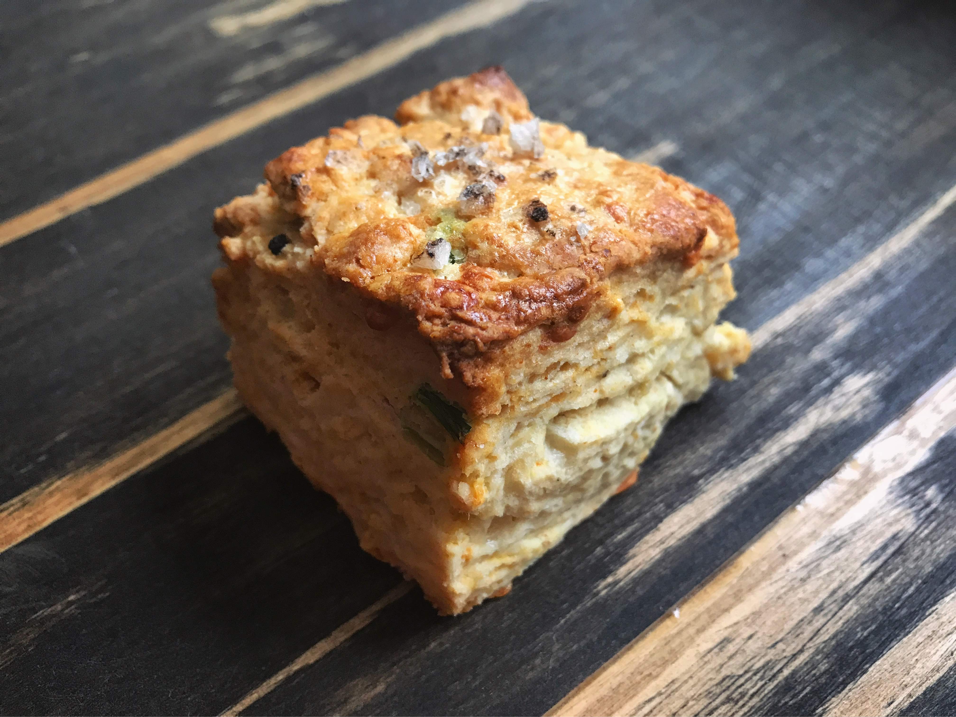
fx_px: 773
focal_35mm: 28
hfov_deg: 63.5
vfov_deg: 49.7
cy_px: 358
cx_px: 478
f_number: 1.8
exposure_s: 1/20
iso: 40
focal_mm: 3.99
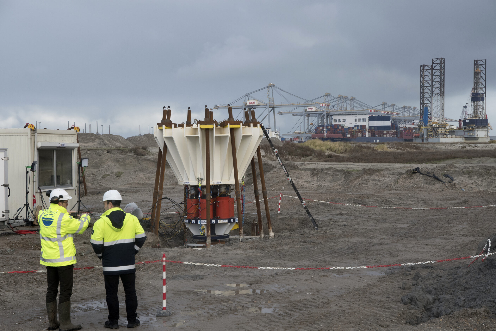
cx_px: 248
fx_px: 951
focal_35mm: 69
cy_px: 166
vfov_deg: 19.7
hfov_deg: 29.2
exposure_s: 1/1000
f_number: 6.3
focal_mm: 46
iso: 500
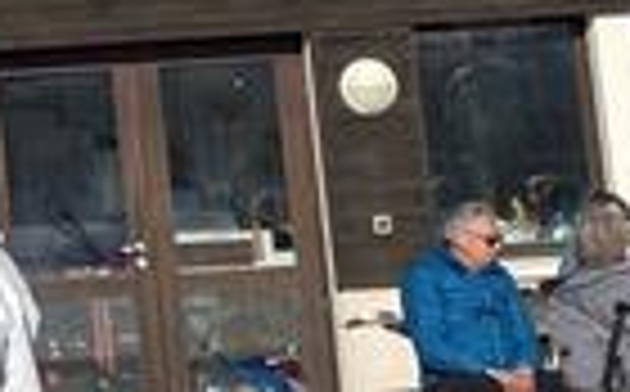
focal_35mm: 158
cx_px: -346
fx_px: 2708
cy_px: -275
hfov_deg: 12.5
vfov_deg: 8.0
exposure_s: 1/2513
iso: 32
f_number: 1.8
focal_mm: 4.25
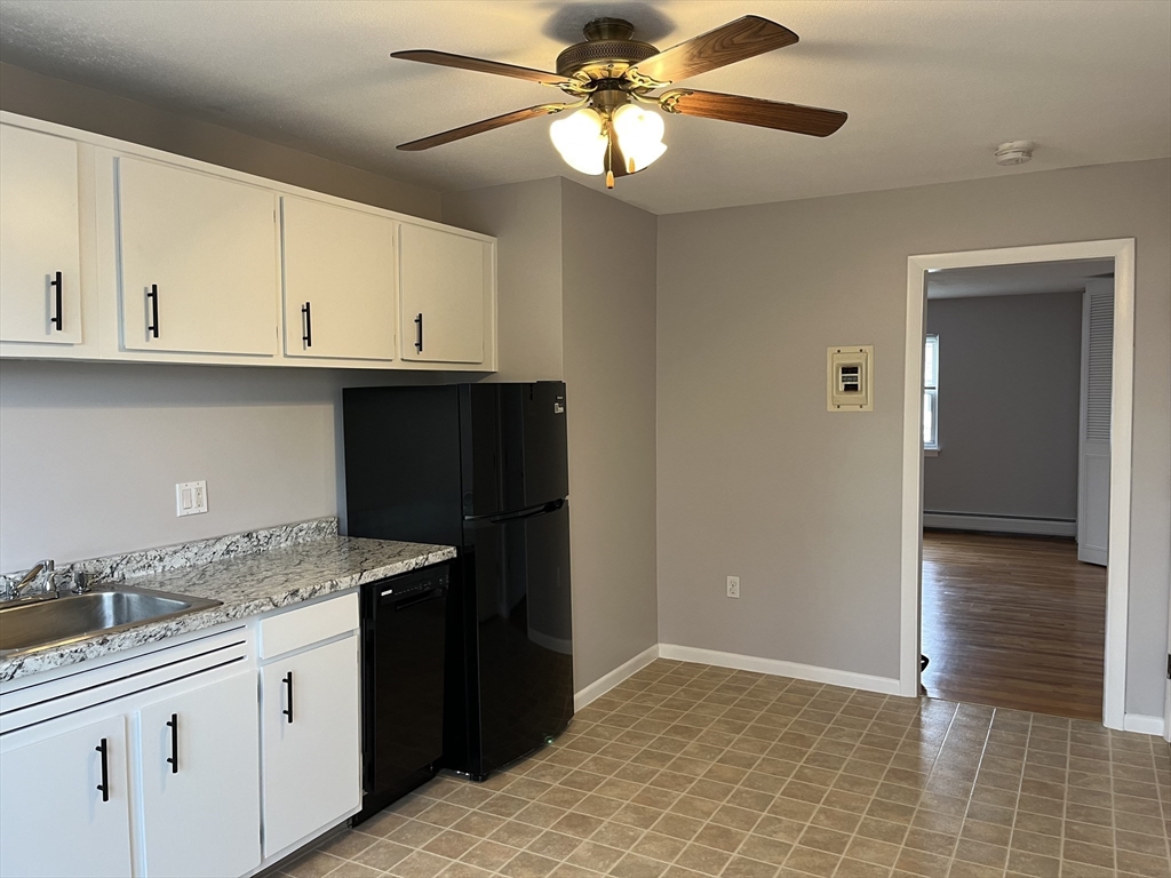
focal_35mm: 26
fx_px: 880
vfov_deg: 53.1
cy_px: 439
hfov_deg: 67.3
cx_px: 586
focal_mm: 5.1
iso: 100
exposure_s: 1/60
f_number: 1.6
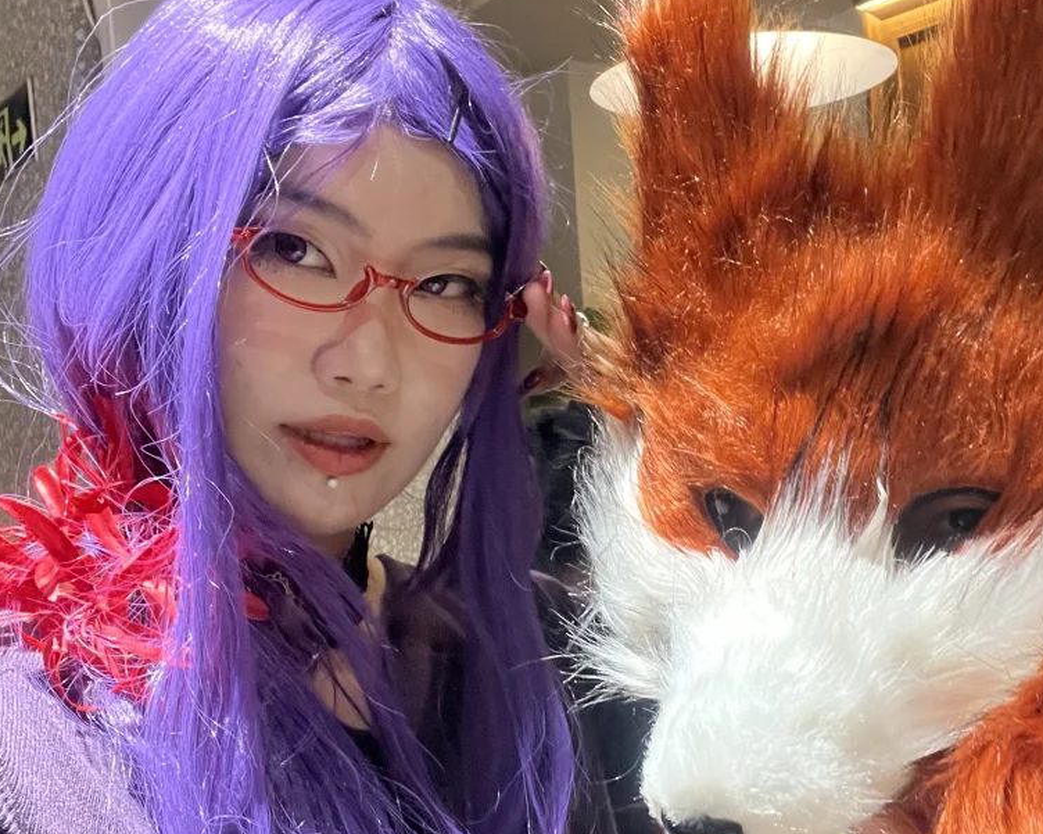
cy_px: 509
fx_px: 1327
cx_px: 637
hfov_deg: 42.7
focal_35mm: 43
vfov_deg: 34.7
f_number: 2.2
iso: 400
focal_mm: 2.71
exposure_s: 1/33
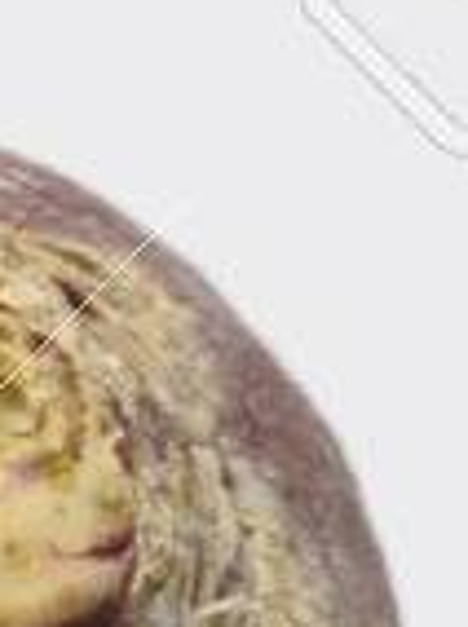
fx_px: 11463
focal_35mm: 634
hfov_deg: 2.3
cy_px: 1353
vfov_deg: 3.1
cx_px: -1943
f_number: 11
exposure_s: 1/160
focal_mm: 48
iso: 200
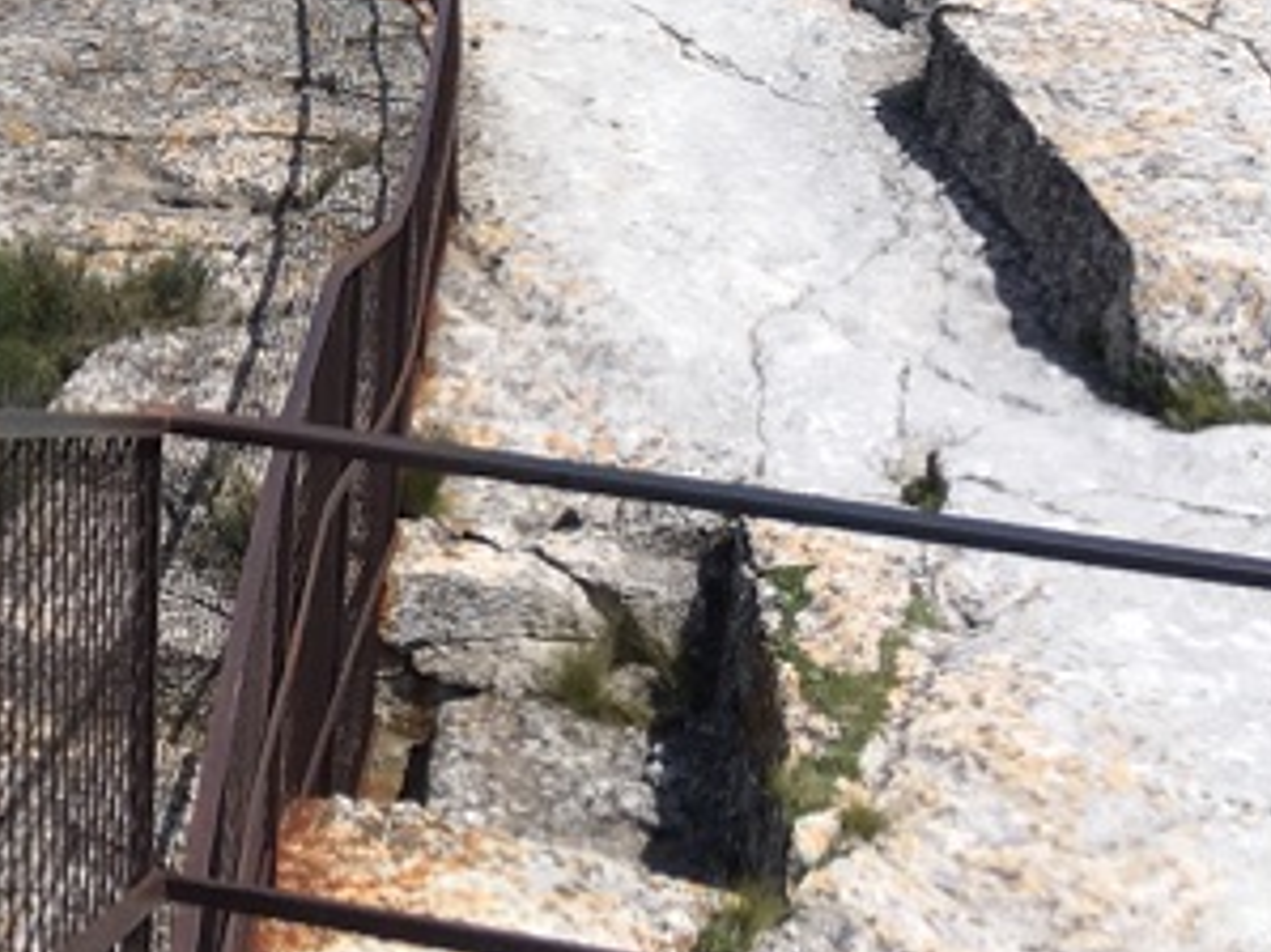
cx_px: -285
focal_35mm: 97
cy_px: -438
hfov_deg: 19.0
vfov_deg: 14.3
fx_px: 3560
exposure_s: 1/2564
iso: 25
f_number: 2.2
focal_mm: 4.15
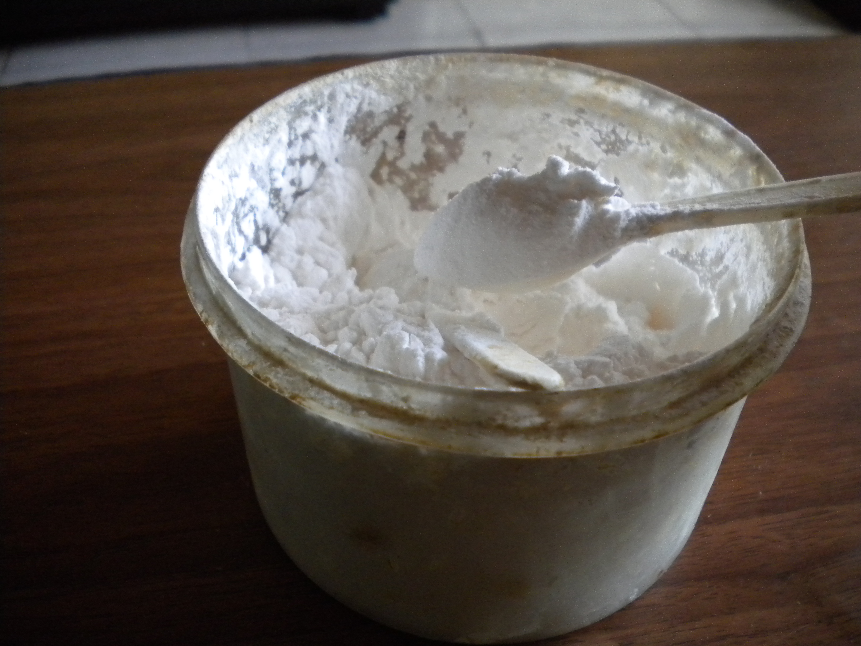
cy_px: 323
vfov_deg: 40.7
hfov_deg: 52.6
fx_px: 871
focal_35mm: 35
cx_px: 430
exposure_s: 1/41
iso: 400
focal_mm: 6.3
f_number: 3.1
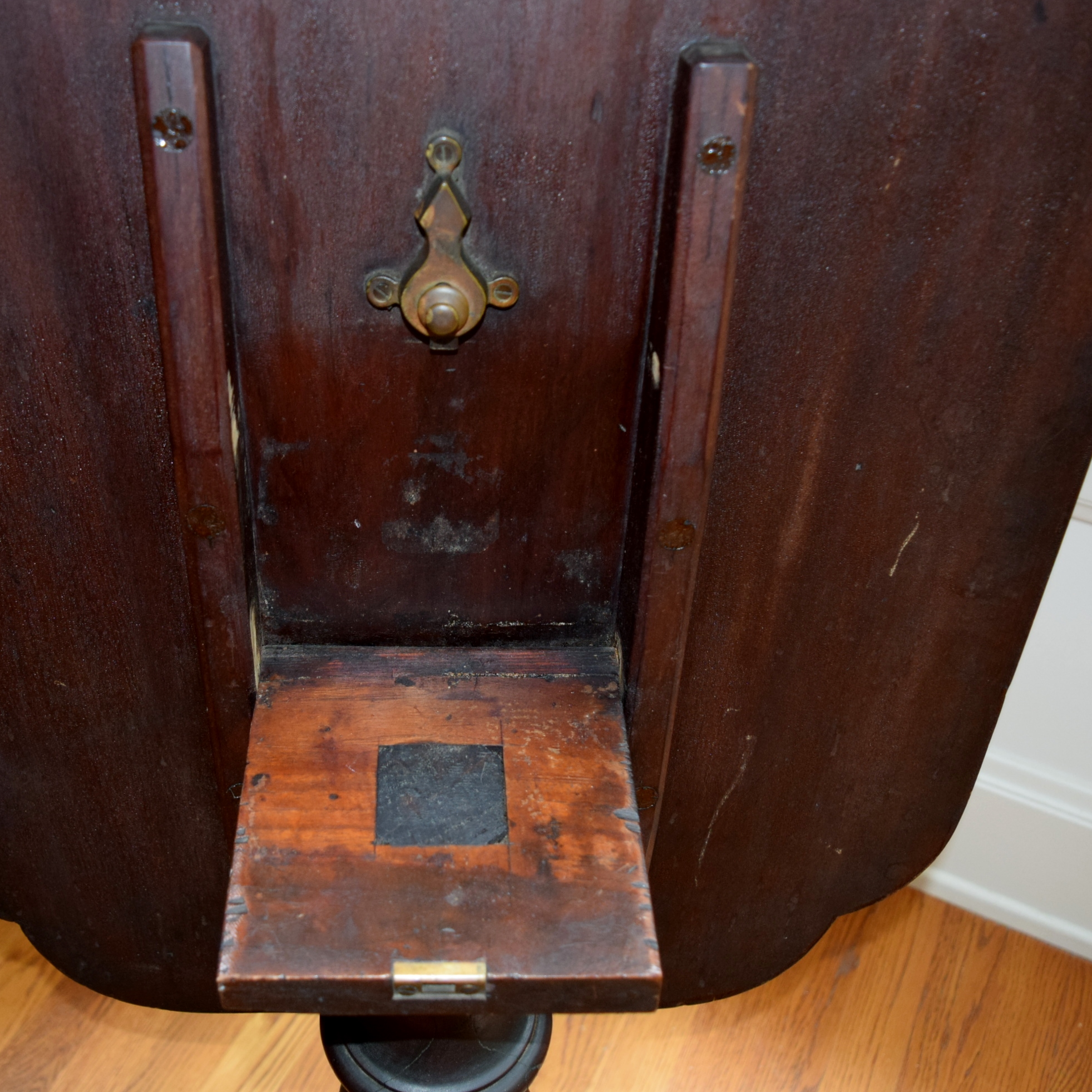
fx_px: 1249
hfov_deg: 46.9
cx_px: 436
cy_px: 555
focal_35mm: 35
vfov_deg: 47.2
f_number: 3.5
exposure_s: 1/60
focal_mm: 18
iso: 1000
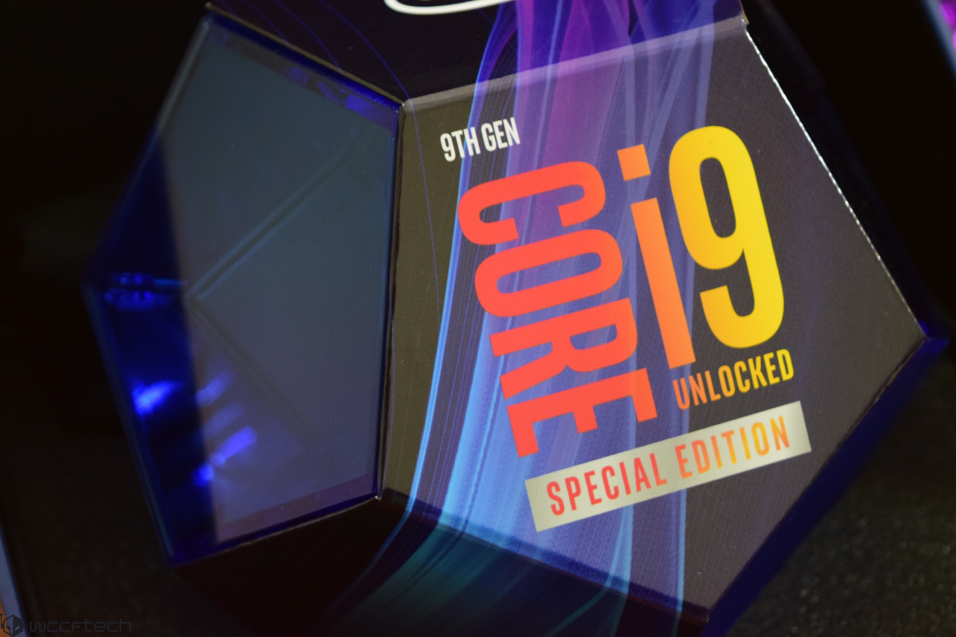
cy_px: 318
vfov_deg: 16.6
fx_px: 2191
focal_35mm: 82
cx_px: 478
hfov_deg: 24.6
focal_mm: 55
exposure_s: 1/5
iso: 1250
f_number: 5.6
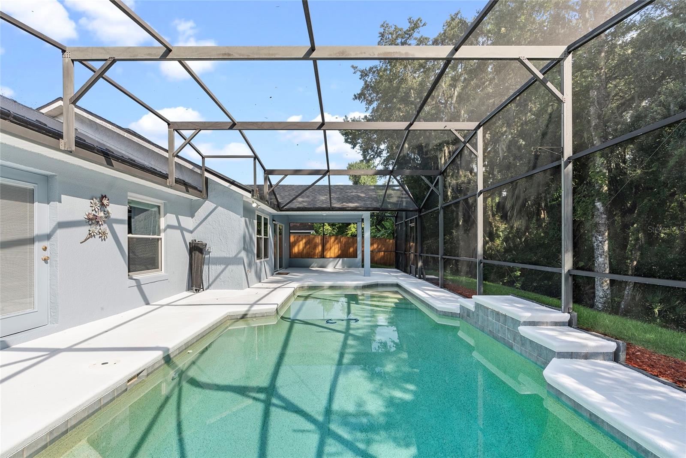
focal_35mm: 16
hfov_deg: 96.7
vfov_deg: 73.8
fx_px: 305
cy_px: 229
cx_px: 343
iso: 100
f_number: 8
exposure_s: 1/25
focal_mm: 16
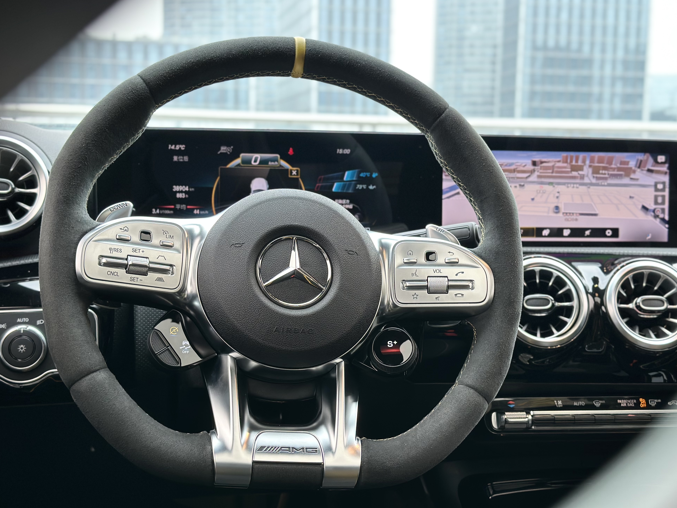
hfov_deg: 38.2
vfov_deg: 29.1
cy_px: 246
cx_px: 332
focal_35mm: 50
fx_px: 978
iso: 80
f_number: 1.78
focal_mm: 6.86
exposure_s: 1/121
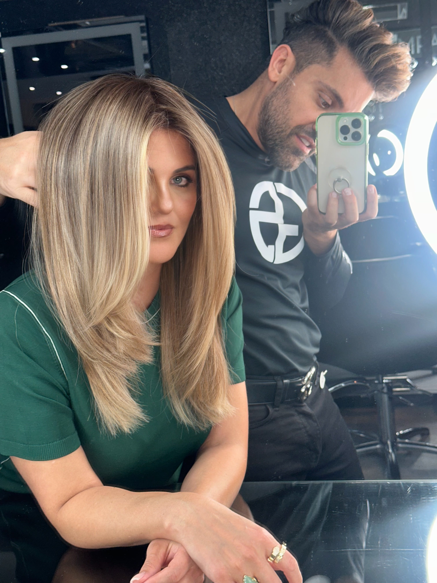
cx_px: 218
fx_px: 808
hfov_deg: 30.3
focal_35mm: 48
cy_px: 292
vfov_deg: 39.7
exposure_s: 1/60
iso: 64
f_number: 1.78
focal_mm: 6.86
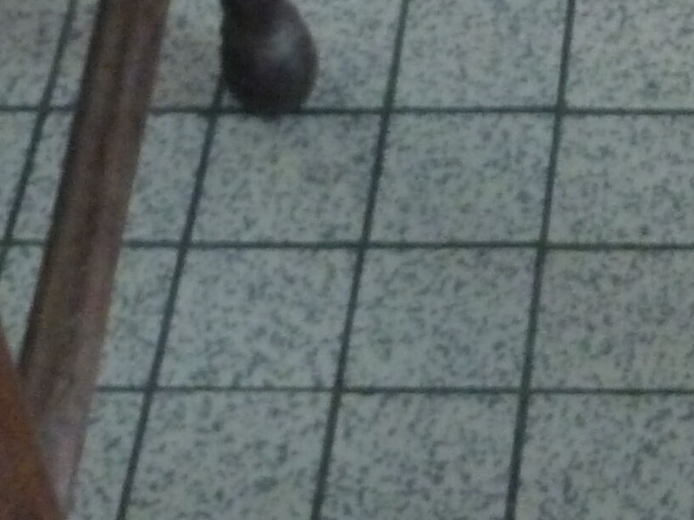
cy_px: -130
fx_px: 2947
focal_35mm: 147
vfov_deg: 9.9
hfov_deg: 12.8
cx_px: 997
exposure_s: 1/8
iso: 400
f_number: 2.8
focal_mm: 5.5
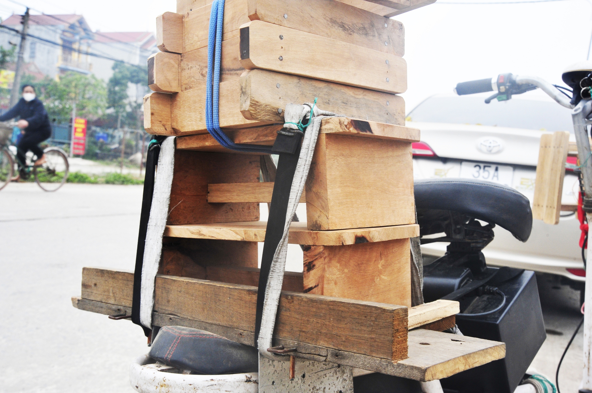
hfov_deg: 48.5
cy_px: 196
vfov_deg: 33.3
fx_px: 657
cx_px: 296
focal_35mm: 40
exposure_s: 1/125
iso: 1000
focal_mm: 40
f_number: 11
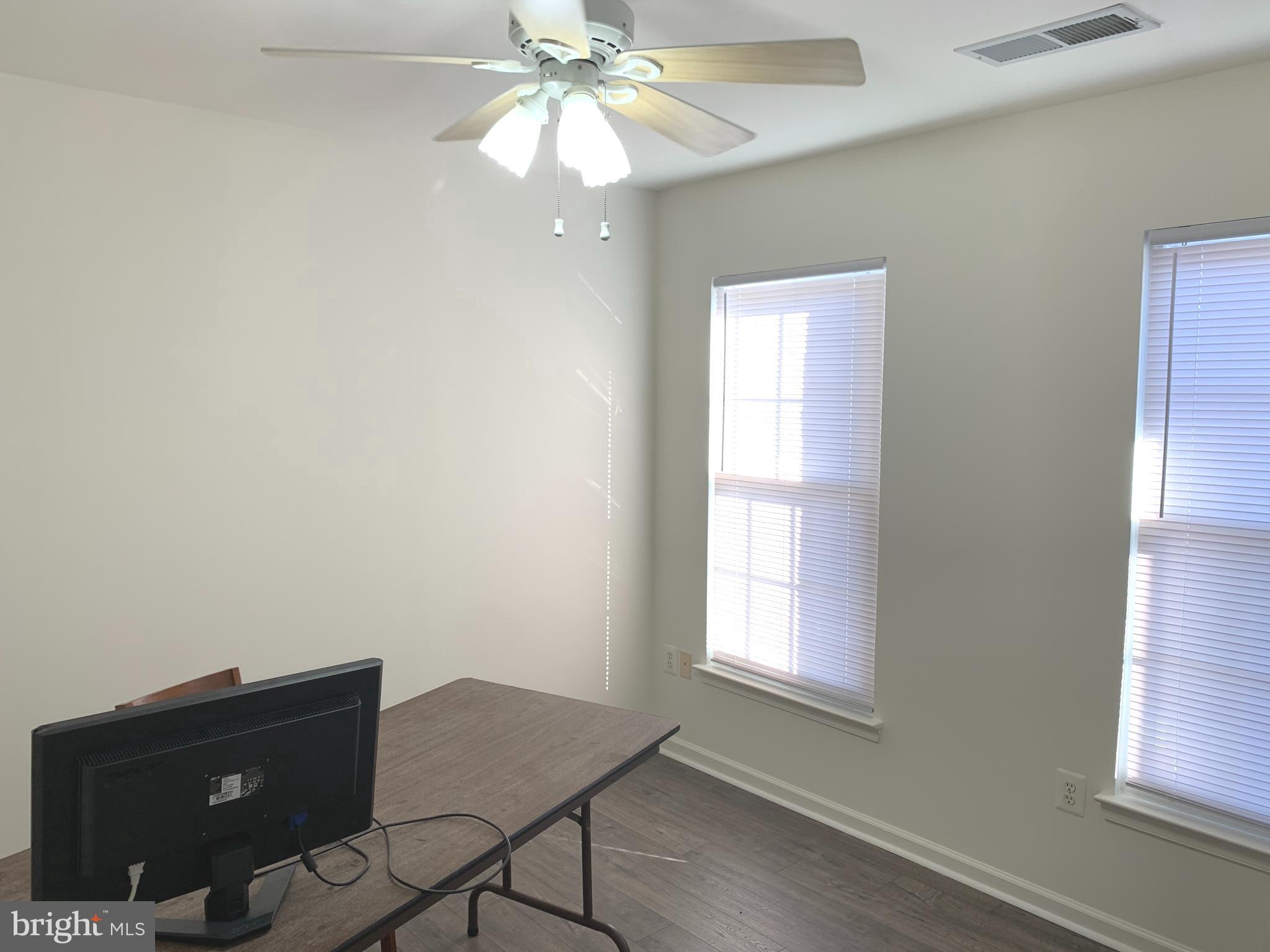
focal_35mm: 26
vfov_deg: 53.1
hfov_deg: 67.3
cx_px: 635
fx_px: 954
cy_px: 476
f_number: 1.8
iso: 40
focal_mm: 4.25
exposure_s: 1/120
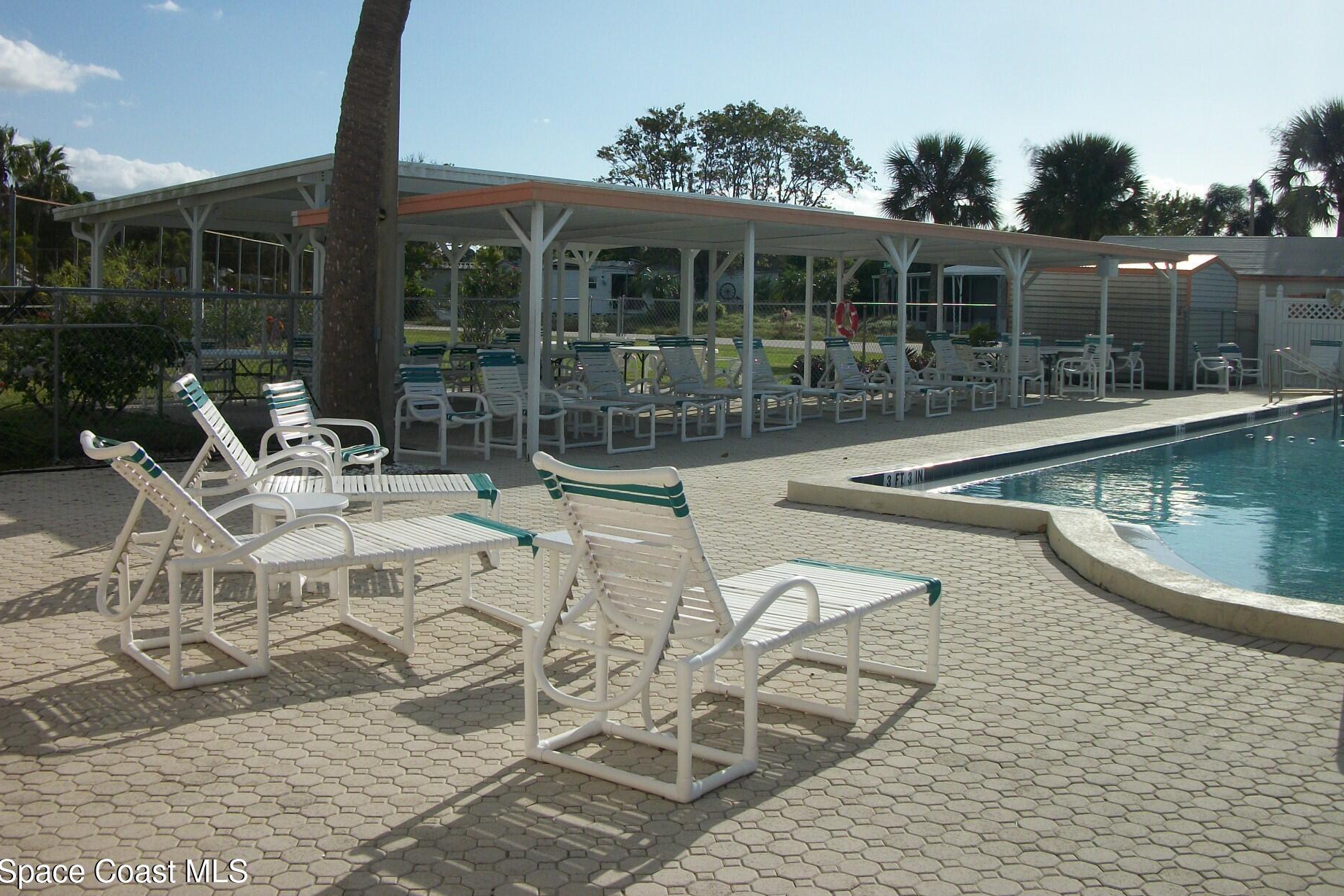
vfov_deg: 35.8
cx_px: 638
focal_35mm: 37
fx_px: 1381
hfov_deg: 51.9
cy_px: 362
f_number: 8.8
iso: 80
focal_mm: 5.7
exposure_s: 1/400
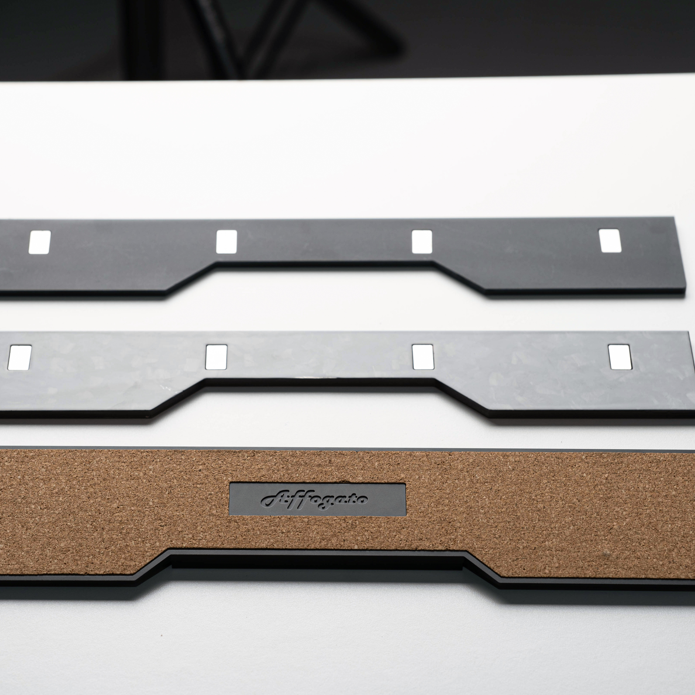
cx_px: 299
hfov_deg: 26.9
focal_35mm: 64
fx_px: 1454
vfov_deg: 26.9
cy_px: 349
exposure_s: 1/25
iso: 200
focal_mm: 50
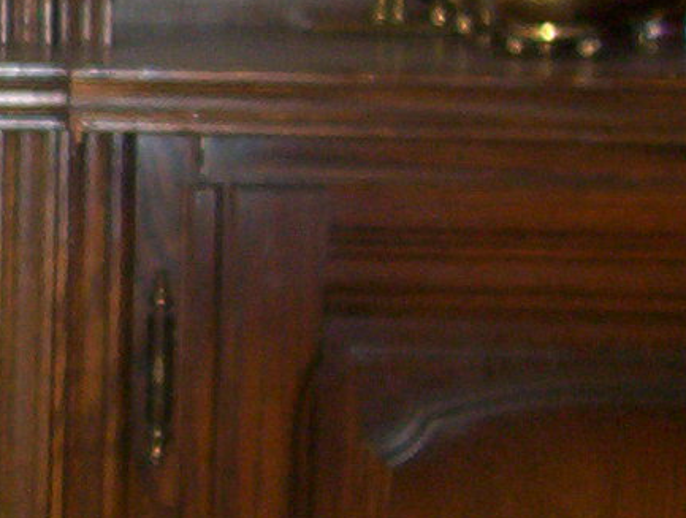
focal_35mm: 162
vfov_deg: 9.2
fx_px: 3218
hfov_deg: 11.2
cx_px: -594
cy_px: 109
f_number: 2.73
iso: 140
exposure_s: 1/60
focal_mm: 5.77
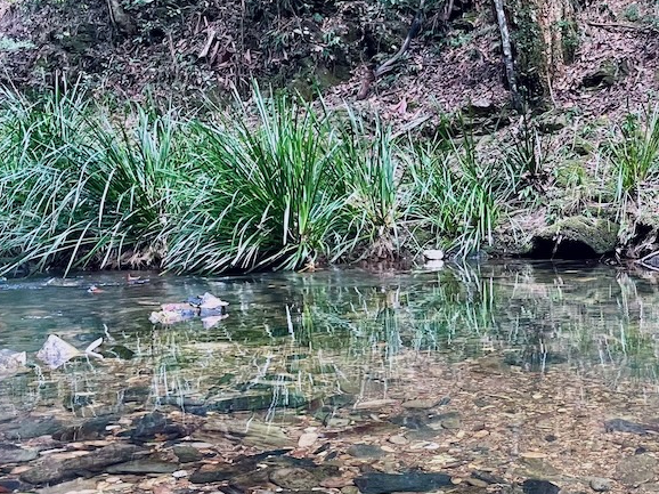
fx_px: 1028
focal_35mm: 54
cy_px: 243
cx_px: 632
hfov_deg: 33.1
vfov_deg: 27.0
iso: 160
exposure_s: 1/60
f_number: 1.6
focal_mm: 4.2
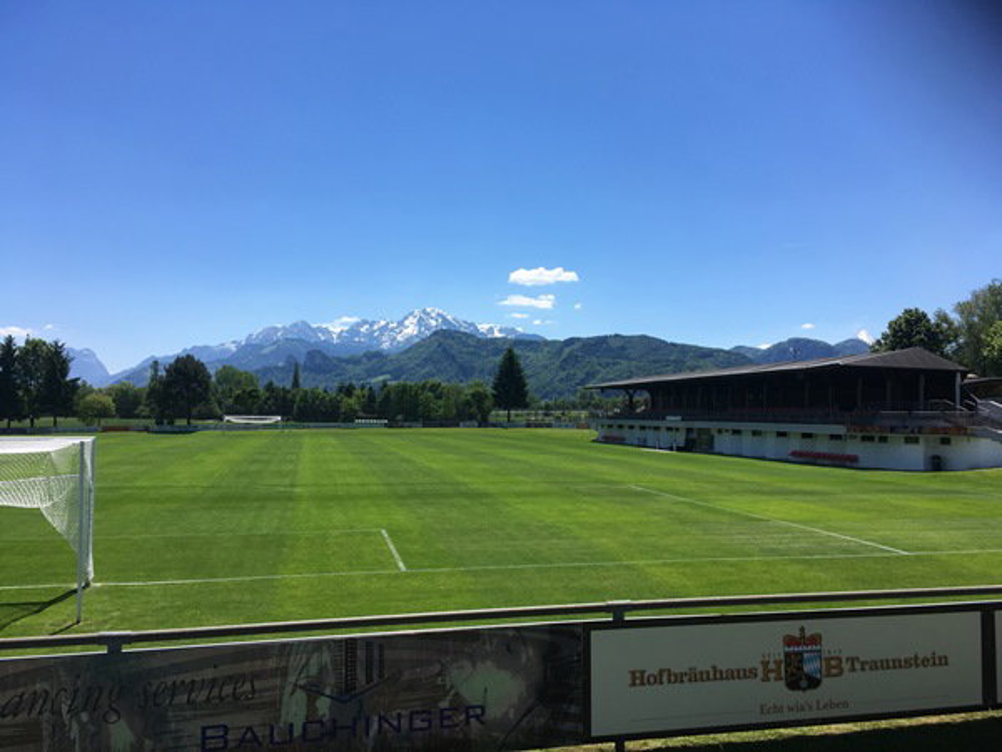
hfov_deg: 61.7
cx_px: 501
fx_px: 839
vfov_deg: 48.2
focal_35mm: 29
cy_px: 376
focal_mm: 4.15
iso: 25
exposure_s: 1/1637
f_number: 2.2
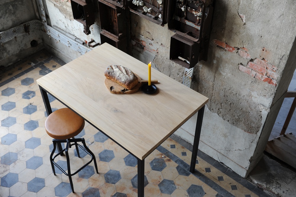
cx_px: 148
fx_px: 345
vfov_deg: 31.8
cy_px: 98
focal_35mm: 42
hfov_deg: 46.4
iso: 200
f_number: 4
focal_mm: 42
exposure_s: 1/40
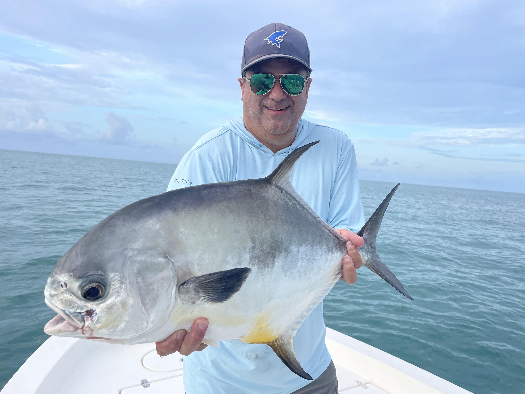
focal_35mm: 26
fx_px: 394
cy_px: 197
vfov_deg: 53.1
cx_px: 262
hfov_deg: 67.3
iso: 32
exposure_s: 1/882
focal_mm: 4.2
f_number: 1.6
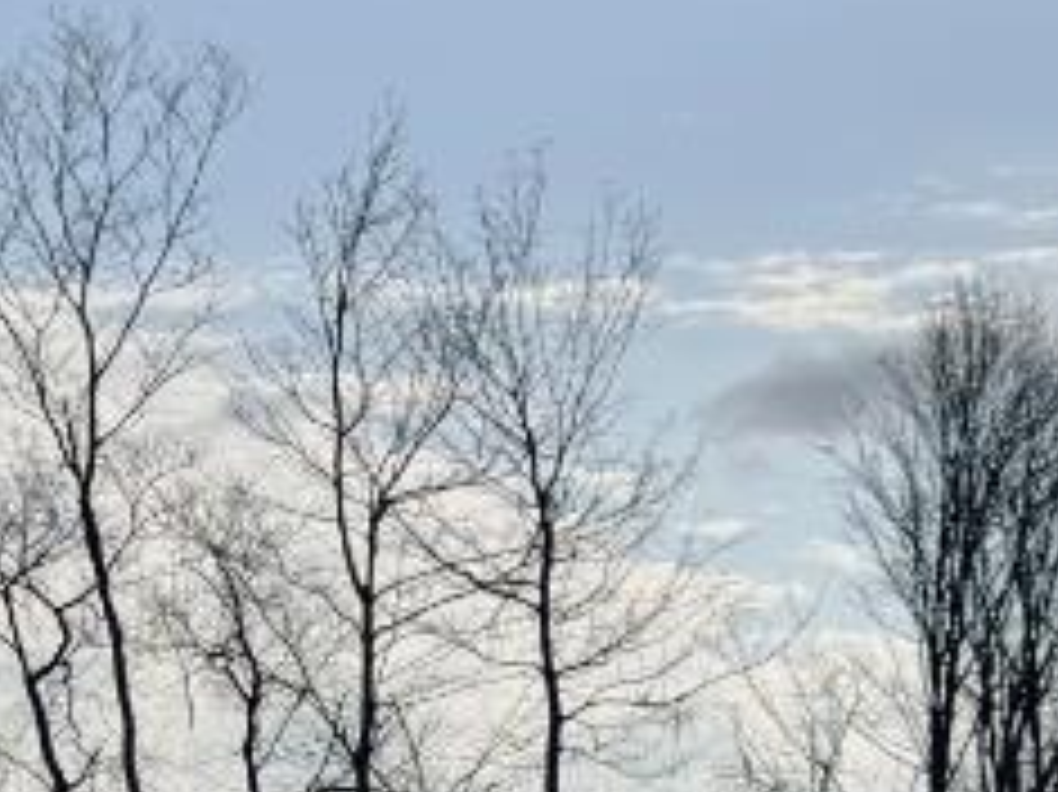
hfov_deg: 12.6
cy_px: 772
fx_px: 4674
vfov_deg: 9.6
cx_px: -248
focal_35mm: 153
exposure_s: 1/17544
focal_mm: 6.76
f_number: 1.78
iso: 80
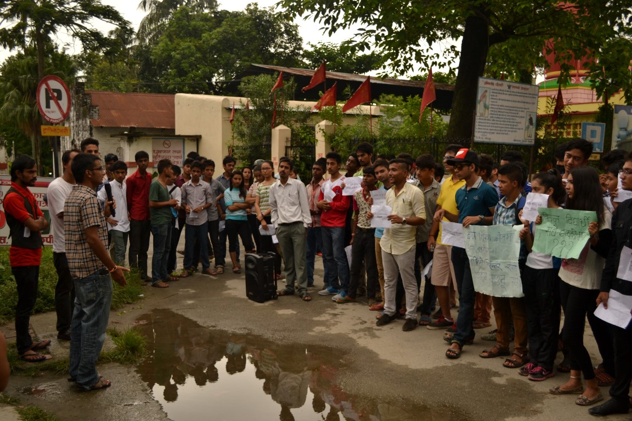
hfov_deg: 53.1
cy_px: 210
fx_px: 632
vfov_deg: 36.9
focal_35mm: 36
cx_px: 316
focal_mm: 24
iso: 200
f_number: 4.5
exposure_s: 1/250
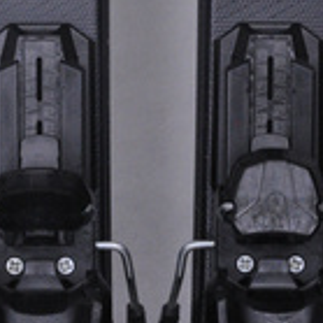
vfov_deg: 6.0
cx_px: 150
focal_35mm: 289
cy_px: -5
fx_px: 3051
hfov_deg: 6.1
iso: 3200
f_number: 9.5
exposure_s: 1/125
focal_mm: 70
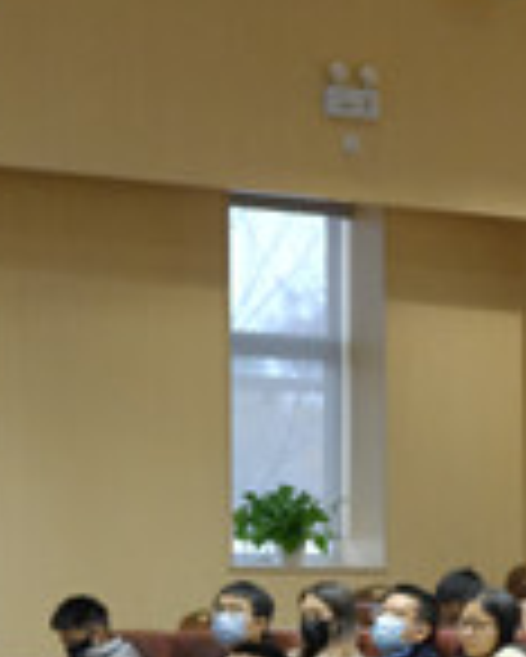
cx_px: 1065
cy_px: 738
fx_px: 3382
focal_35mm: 174
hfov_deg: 8.4
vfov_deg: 10.9
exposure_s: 1/170
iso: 4000
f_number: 3.6
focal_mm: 30.2
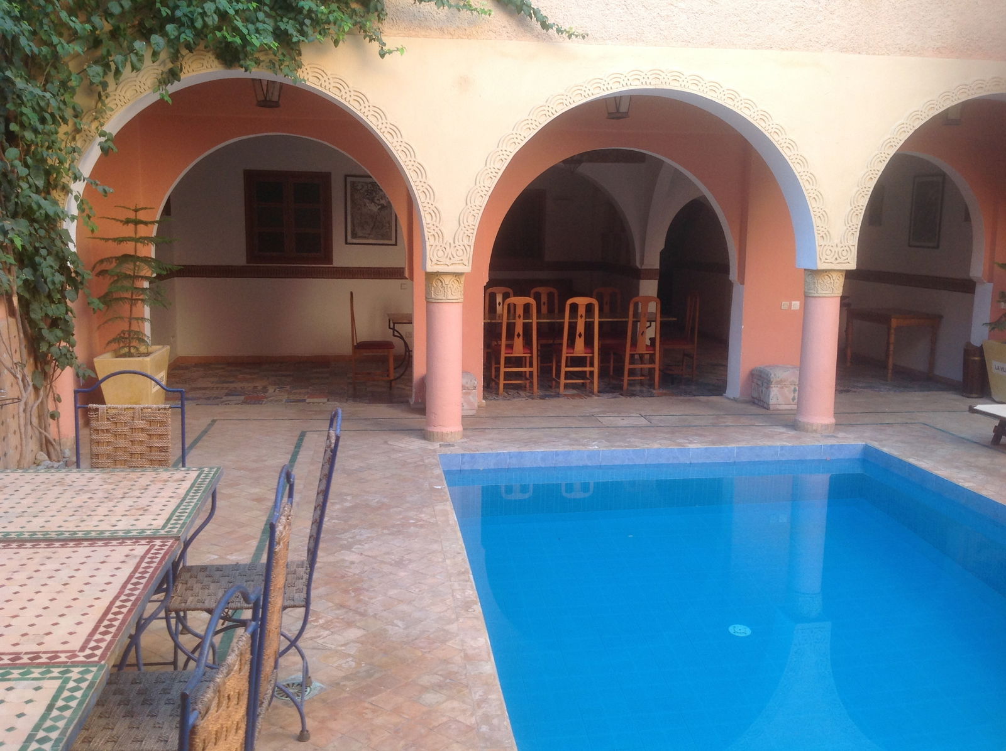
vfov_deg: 40.6
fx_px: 1016
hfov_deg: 52.7
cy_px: 376
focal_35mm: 35
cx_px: 503
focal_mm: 4.28
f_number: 2.4
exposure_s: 1/60
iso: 50
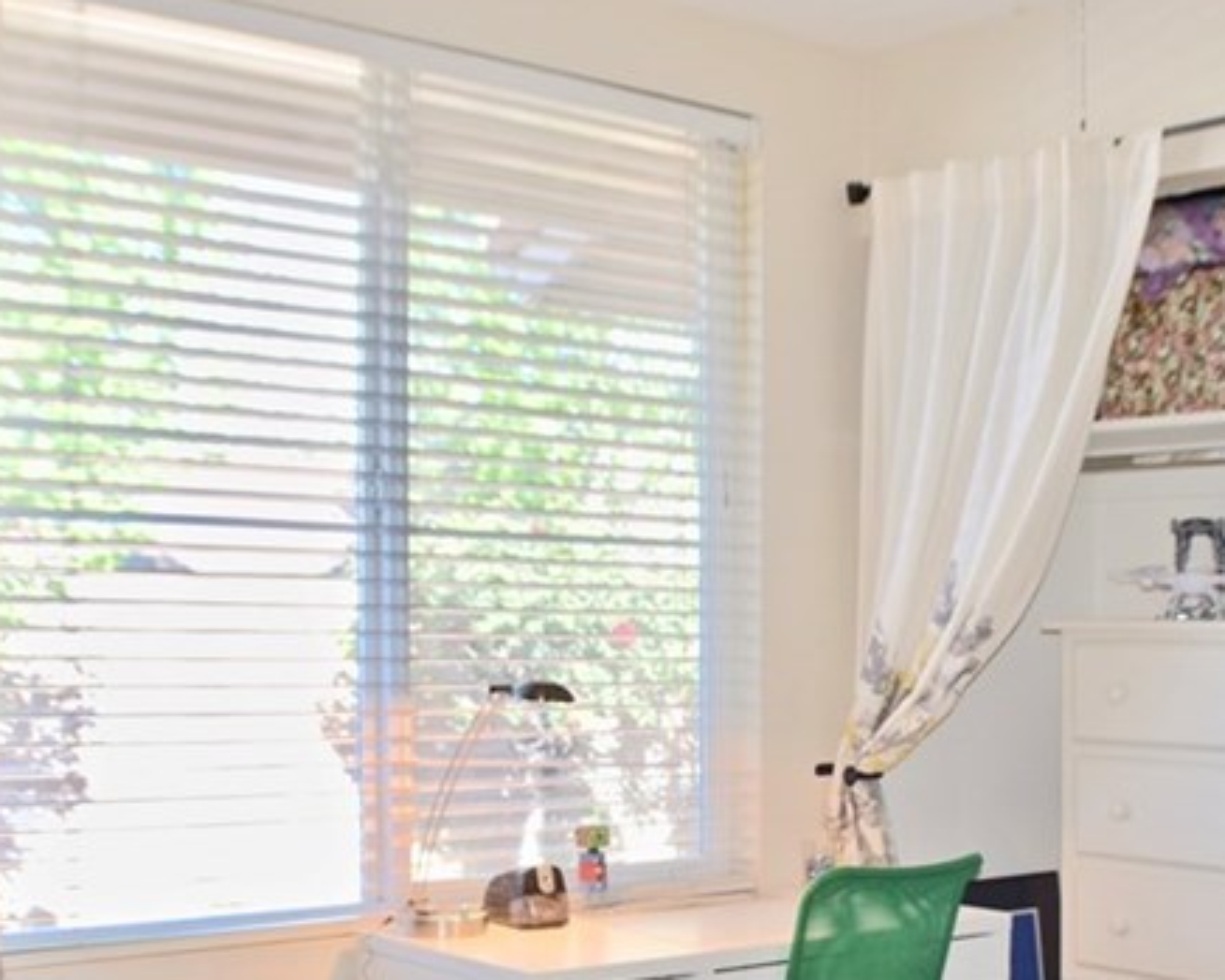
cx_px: 747
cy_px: 724
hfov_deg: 28.6
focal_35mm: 66
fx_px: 2393
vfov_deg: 22.9
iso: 280
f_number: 3.8
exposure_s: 1/30
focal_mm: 20
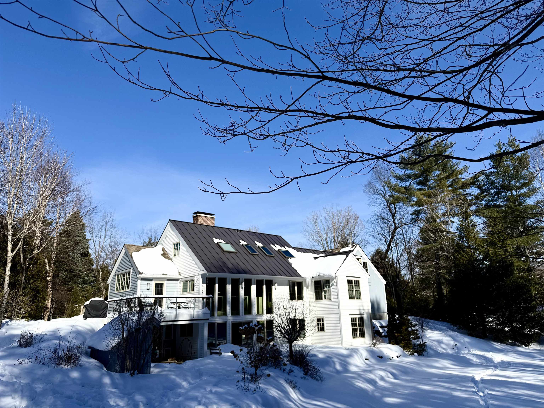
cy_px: 204
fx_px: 377
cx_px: 272
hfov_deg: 71.6
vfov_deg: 56.8
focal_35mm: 24
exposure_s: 1/6711
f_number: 1.78
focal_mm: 6.76
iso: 80
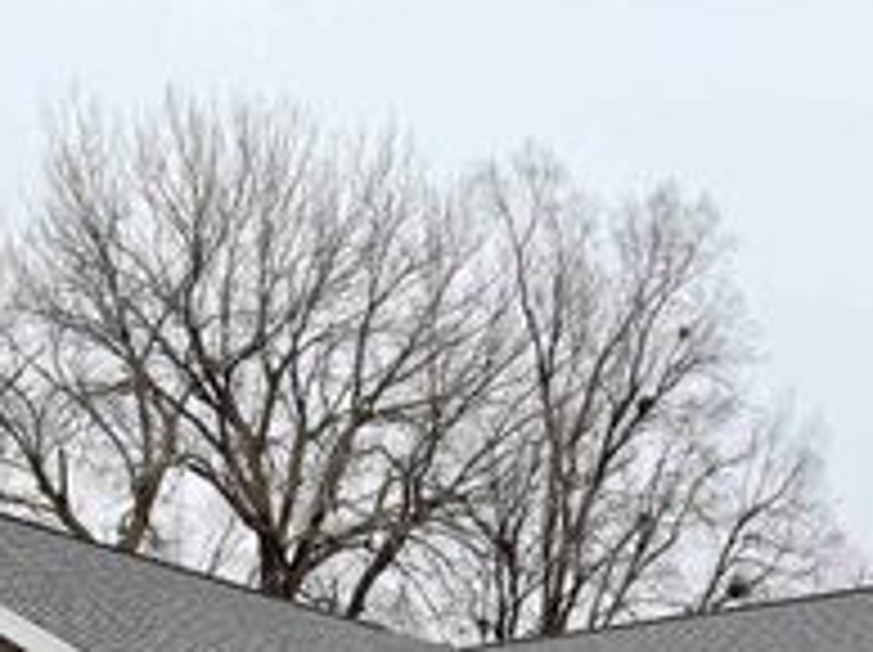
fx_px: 1562
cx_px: 423
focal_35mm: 62
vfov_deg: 21.5
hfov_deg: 31.2
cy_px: 834
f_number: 1.78
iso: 80
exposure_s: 1/943
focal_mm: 6.76
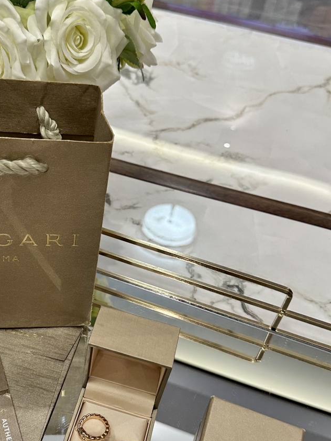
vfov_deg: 45.6
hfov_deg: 34.7
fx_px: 523
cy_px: 253
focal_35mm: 41
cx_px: 103
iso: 160
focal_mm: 6.86
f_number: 1.78
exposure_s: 1/100
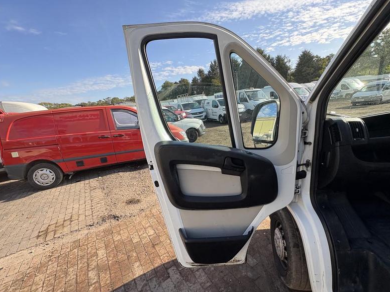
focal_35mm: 16
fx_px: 180
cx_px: 194
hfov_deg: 94.5
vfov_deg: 77.9
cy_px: 159
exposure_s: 1/325
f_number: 2.2
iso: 40
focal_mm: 2.22
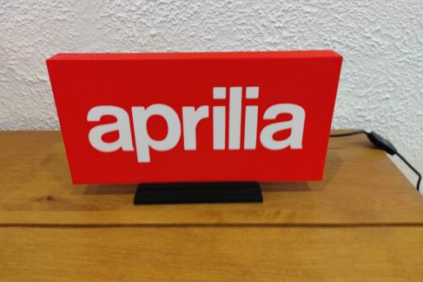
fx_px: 329
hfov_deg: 65.5
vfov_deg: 46.3
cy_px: 135
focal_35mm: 28
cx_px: 209
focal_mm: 4.74
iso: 613
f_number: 1.79
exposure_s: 1/33
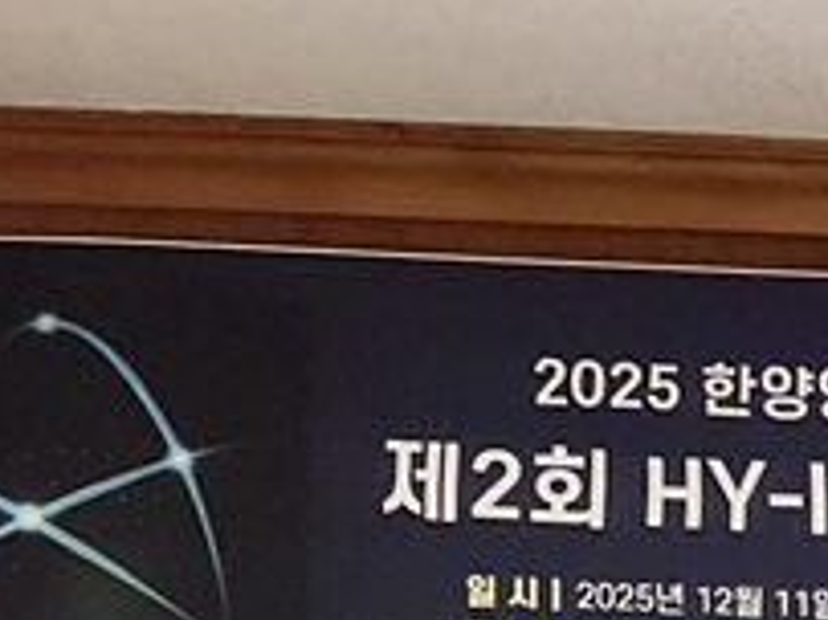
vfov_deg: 8.5
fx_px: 3681
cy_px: 1664
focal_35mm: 154
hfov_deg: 10.5
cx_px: 2166
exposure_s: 1/120
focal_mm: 5.7
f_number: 1.5
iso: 125
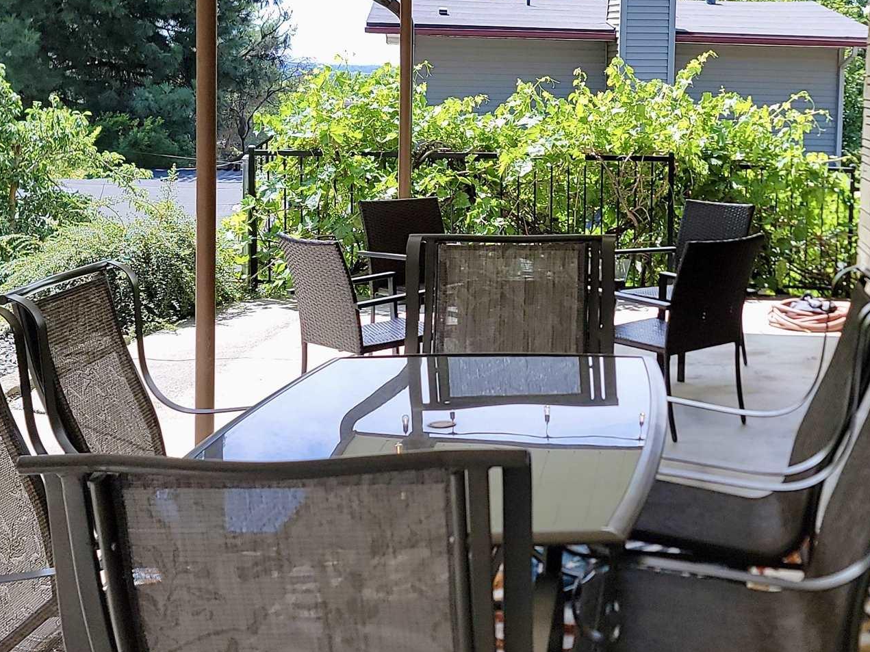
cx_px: 605
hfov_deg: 32.8
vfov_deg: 25.1
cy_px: 199
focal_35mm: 58
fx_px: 1458
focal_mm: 6.7
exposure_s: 1/314
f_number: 1.8
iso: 16
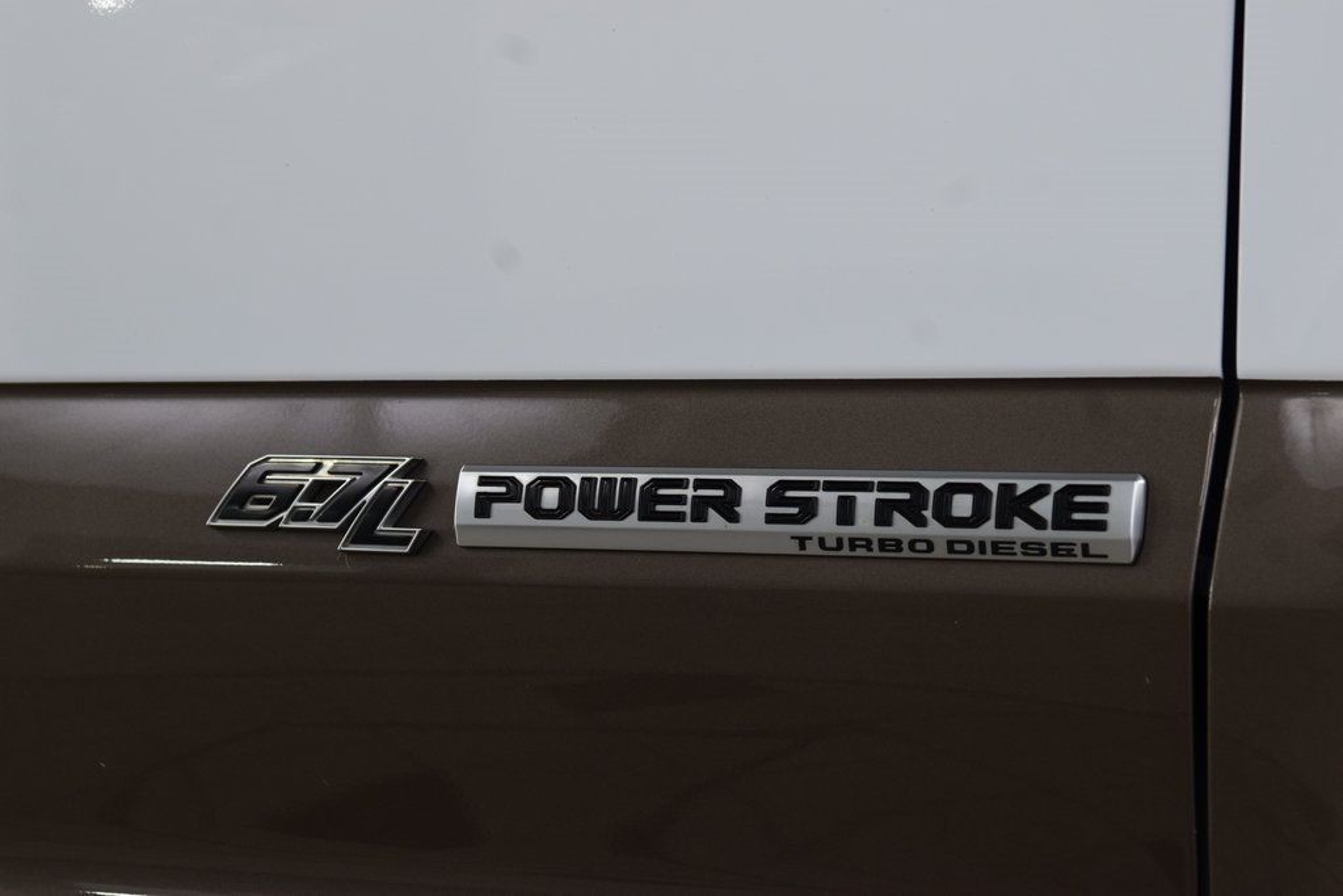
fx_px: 3917
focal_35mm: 105
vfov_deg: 13.0
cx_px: 672
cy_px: 448
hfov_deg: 19.5
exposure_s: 1/30
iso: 720
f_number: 7.1
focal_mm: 70
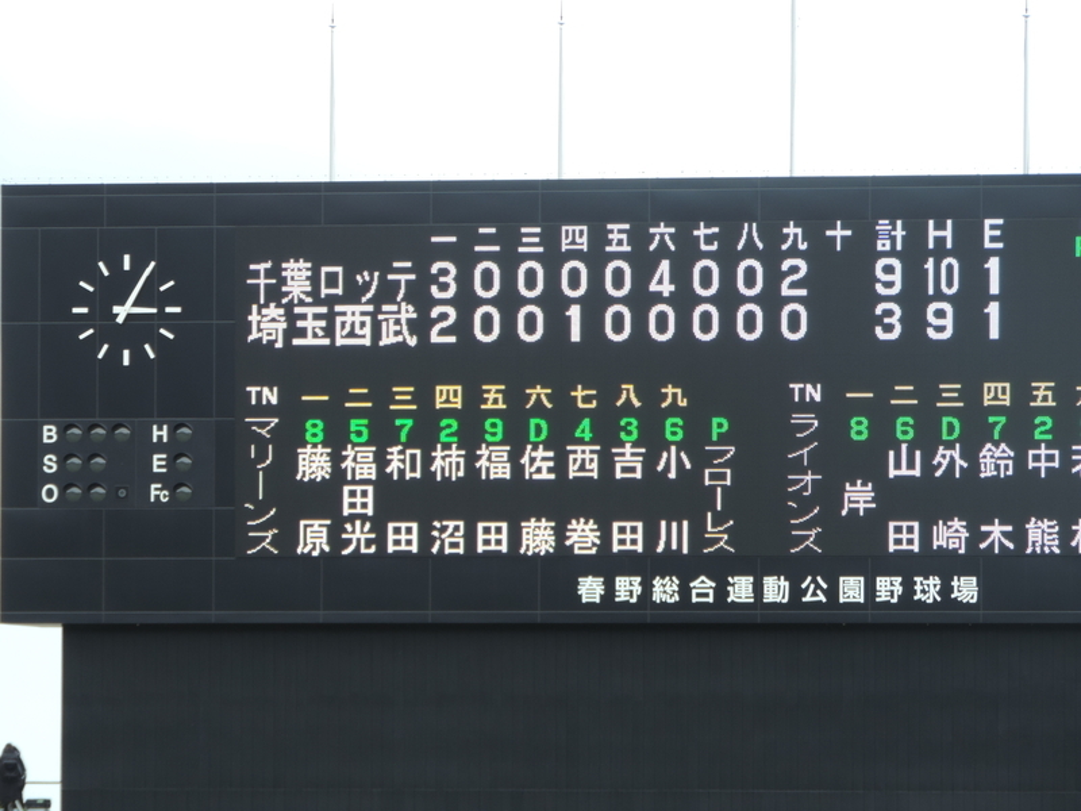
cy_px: 406
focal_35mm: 275
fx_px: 8588
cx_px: 540
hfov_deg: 7.2
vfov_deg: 5.4
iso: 140
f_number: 4.7
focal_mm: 49
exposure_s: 1/200
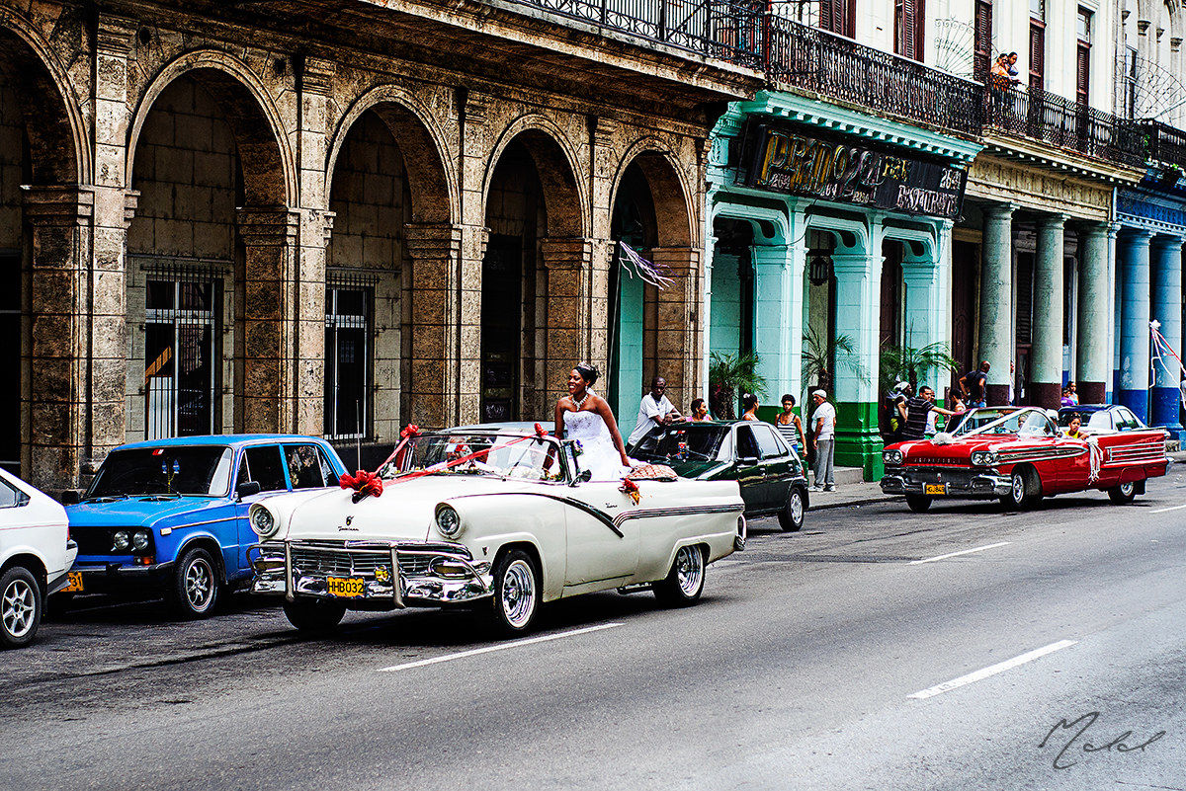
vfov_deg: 18.2
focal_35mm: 75
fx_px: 2472
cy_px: 396
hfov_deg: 27.0
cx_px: 593
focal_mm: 50
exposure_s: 1/400
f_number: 3.2
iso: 250
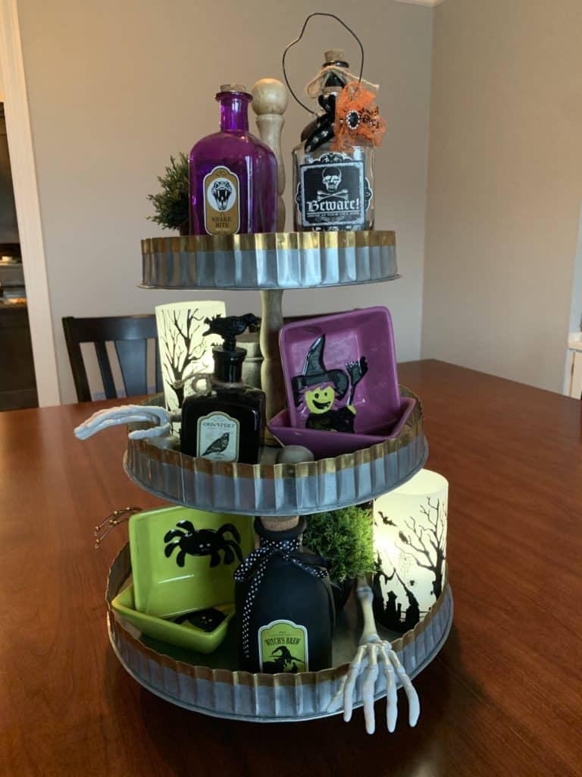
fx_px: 583
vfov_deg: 67.3
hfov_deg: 53.1
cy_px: 388
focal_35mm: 26
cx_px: 291
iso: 500
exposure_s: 1/30
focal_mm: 4.25
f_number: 1.8
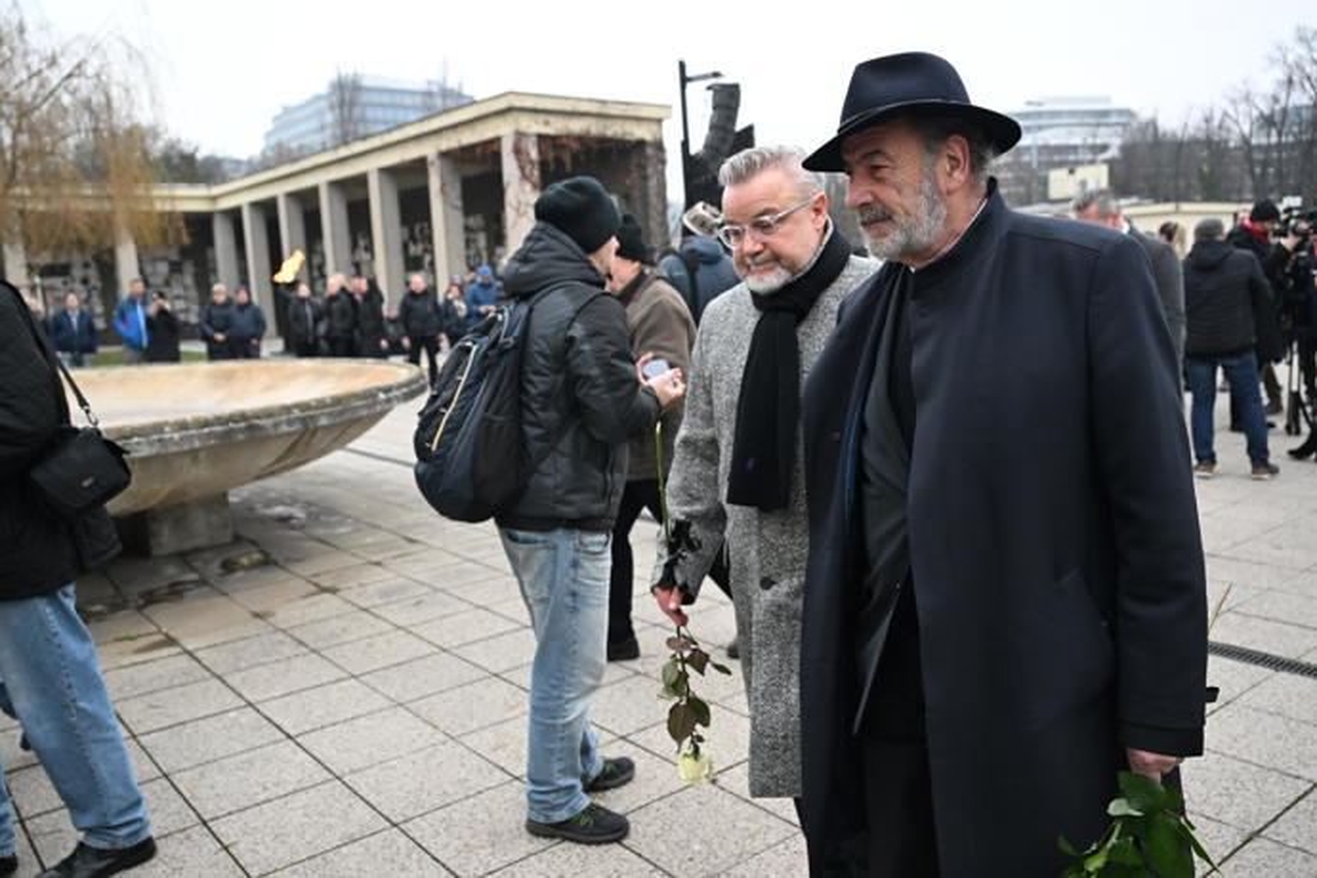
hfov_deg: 62.8
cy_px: 439
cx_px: 658
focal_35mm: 30
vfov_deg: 44.3
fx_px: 1079
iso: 3200
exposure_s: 1/1000
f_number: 4
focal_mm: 29.5
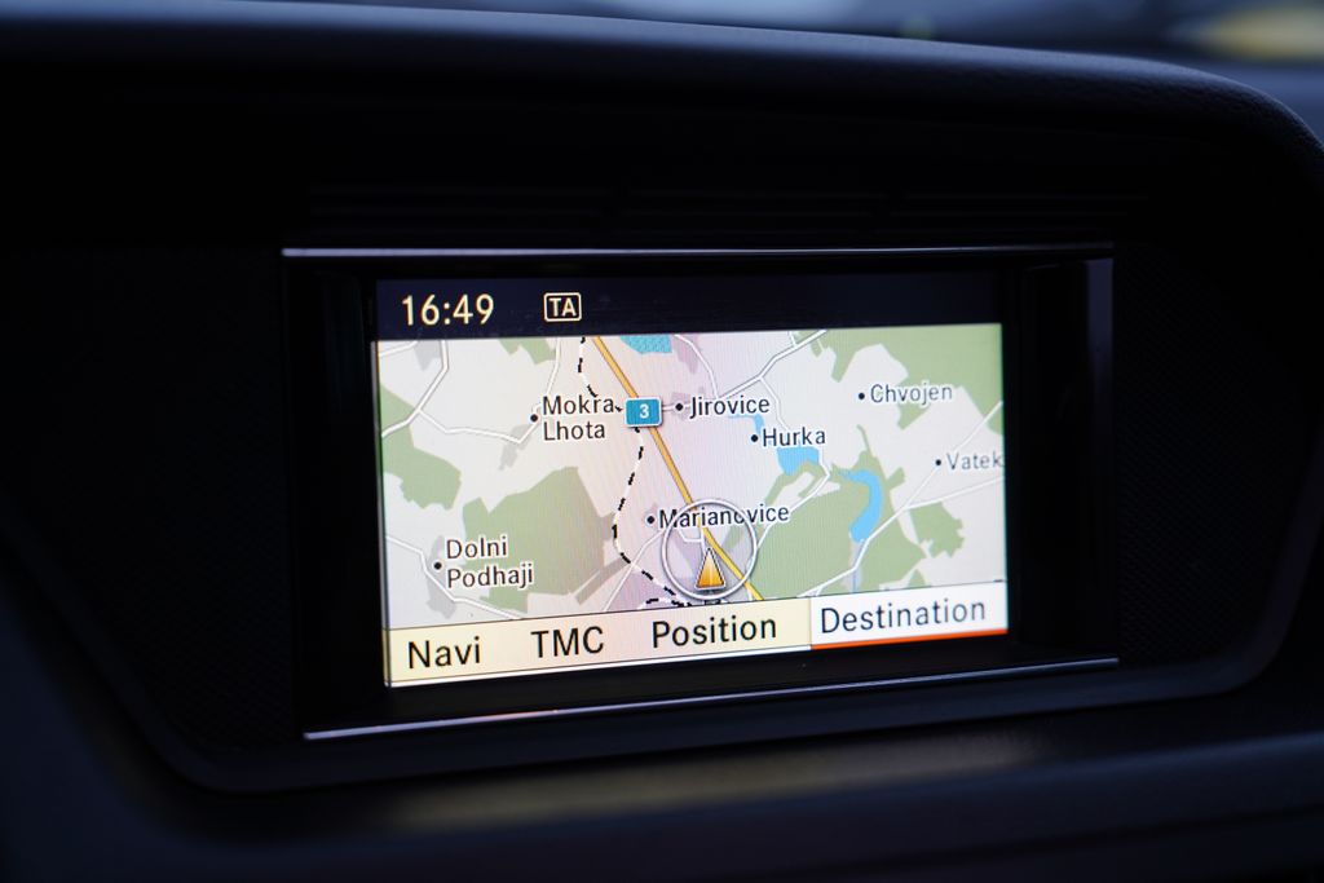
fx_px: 1765
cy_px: 442
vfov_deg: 28.1
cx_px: 662
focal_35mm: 48
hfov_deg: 41.1
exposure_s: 1/60
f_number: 4
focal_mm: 48
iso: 250
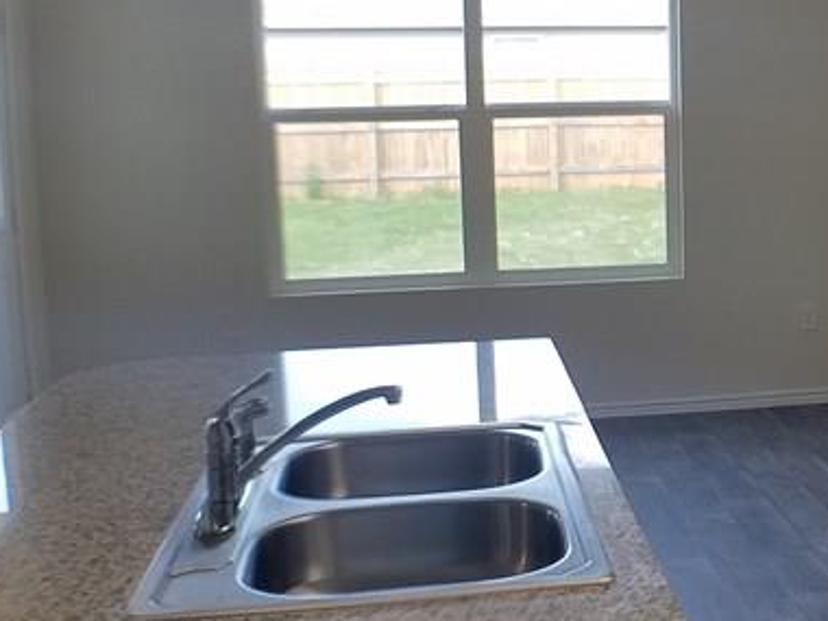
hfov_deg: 26.2
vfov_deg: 21.0
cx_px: 843
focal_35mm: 70
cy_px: 261
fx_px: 1674
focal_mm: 4.2
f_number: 1.7
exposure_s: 1/100
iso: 64
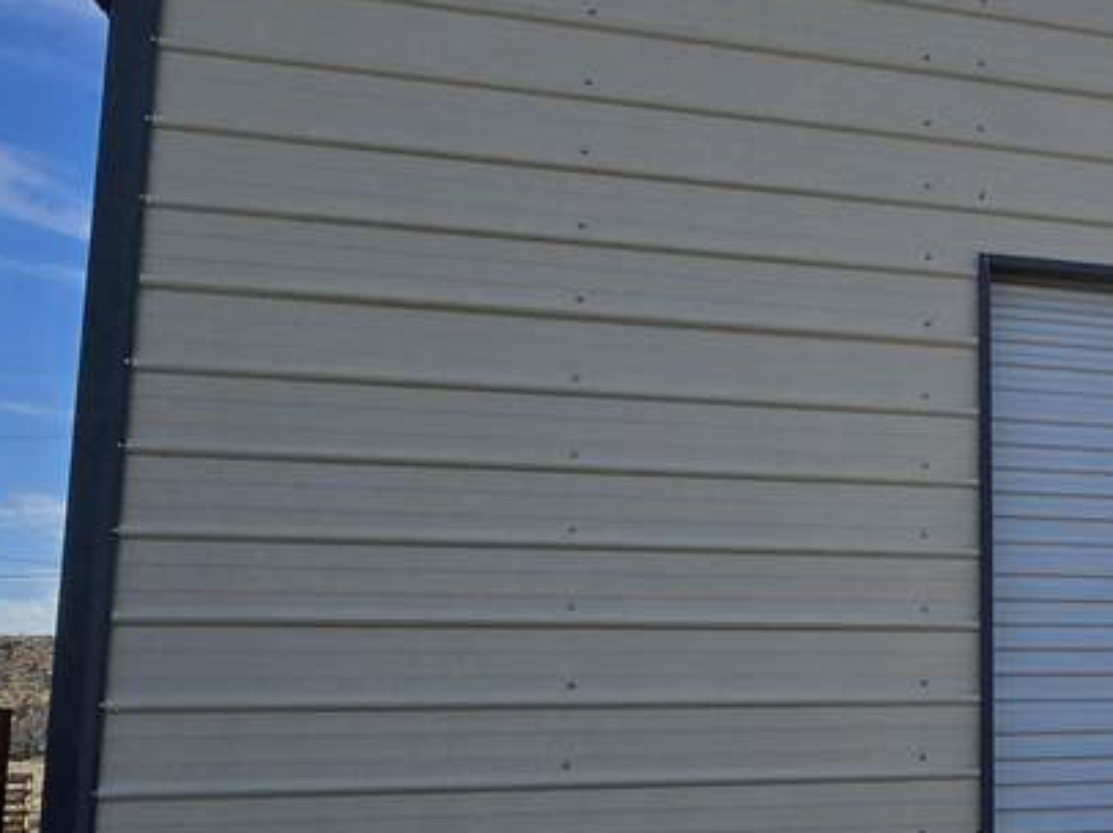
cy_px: 589
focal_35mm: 41
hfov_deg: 38.7
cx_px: 1192
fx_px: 1317
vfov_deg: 34.6
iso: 50
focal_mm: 2.2
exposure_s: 1/5000
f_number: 2.2
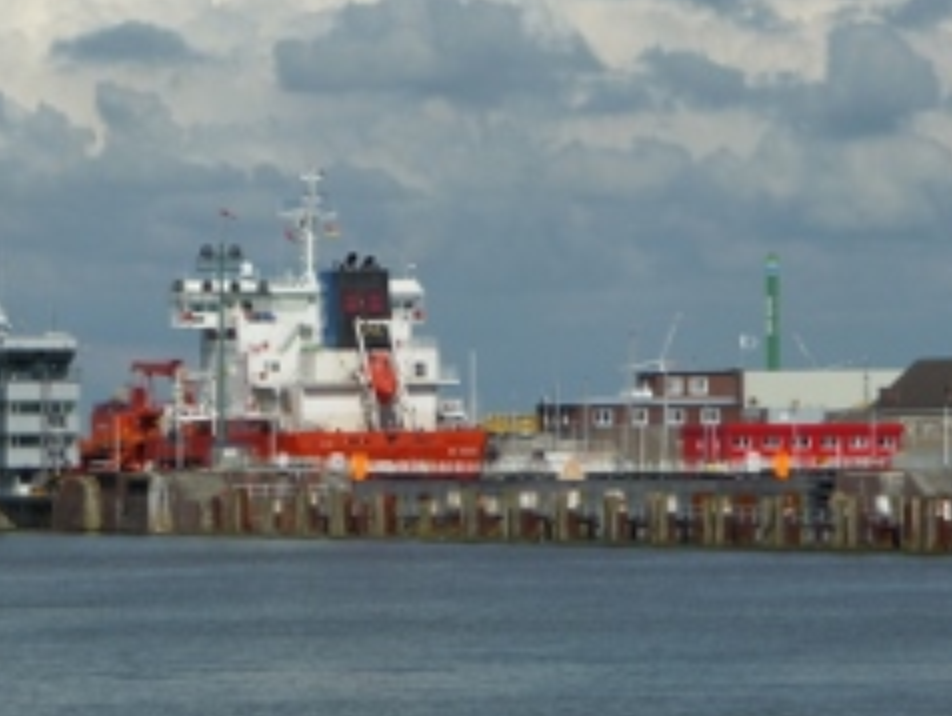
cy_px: 272
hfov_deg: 9.2
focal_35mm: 215
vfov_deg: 6.9
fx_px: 5919
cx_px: 404
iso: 100
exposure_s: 1/320
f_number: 11
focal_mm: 21.8
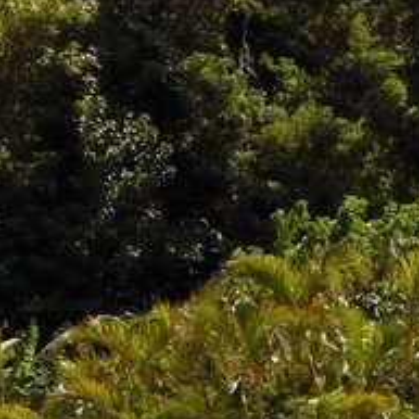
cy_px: 439
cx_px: 1385
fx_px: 3081
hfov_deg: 6.8
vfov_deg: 7.7
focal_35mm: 225
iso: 200
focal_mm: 32
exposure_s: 1/250
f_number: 14
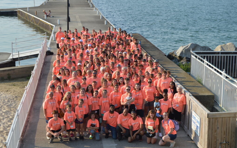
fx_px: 459
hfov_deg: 29.0
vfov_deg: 18.3
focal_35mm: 71
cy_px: 75
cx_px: 119
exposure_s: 1/200
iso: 100
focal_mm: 46
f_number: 7.1
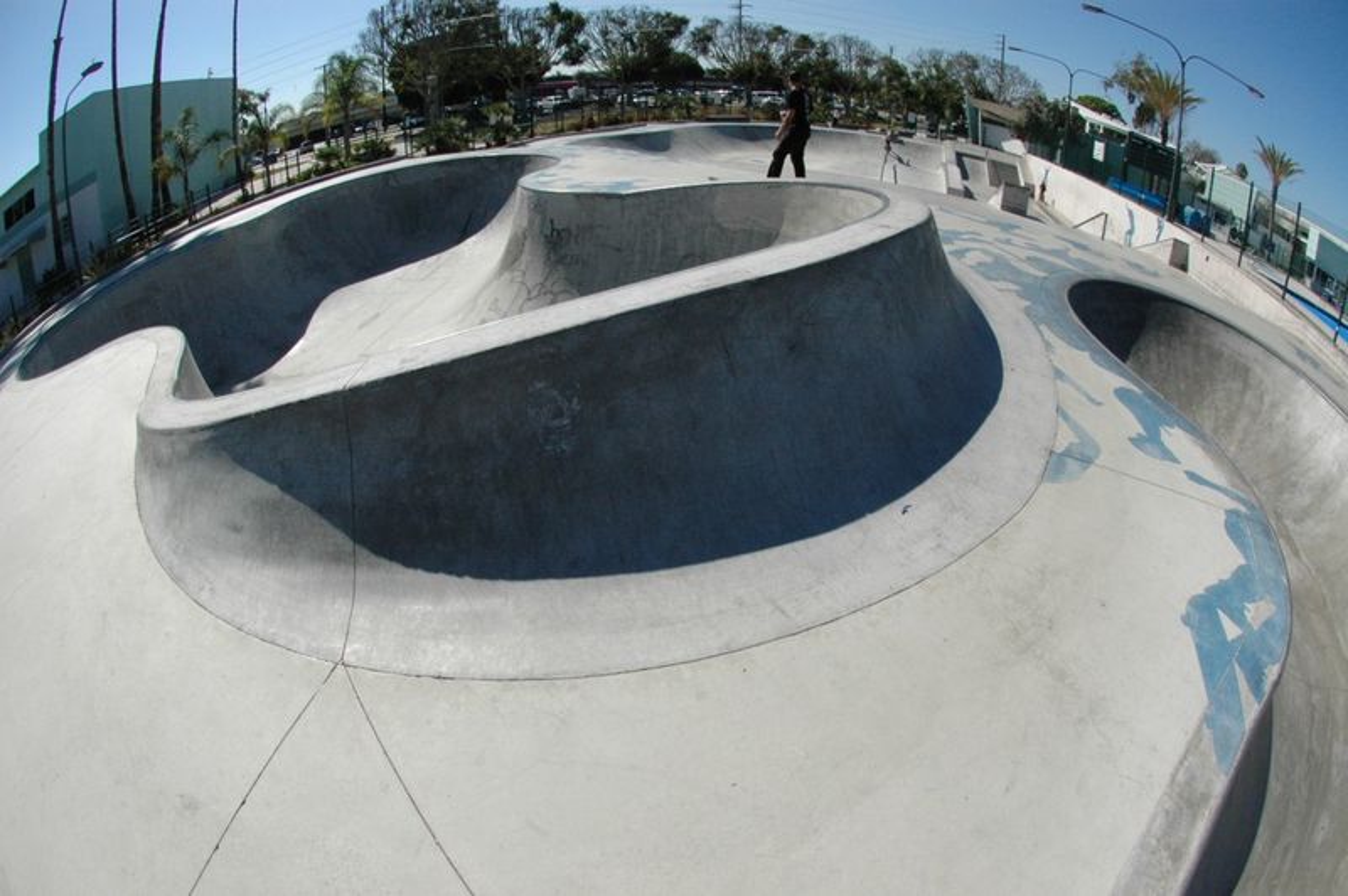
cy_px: 448
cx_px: 674
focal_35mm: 16
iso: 800
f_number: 14
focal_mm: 10.5
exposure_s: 1/800
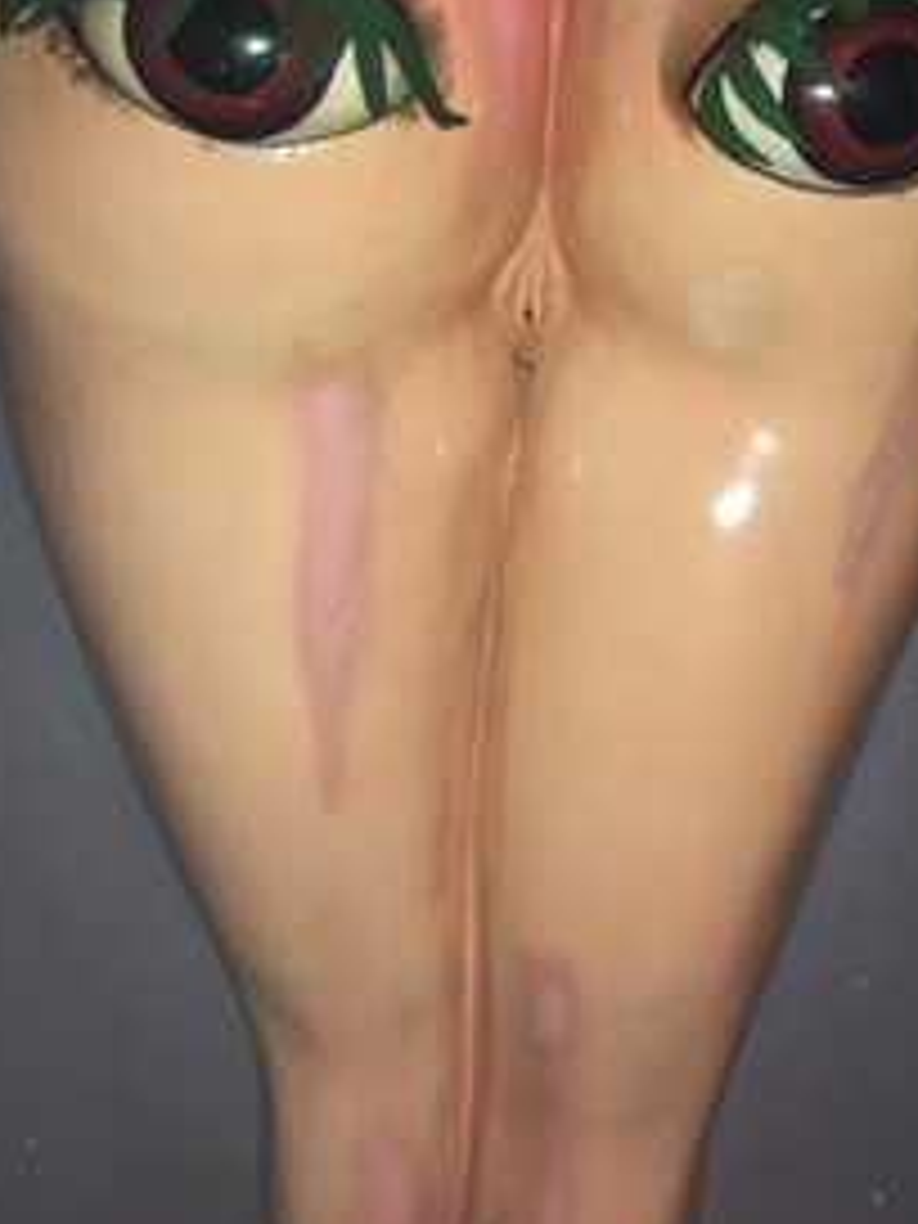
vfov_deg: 44.3
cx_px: 562
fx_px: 1485
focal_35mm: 42
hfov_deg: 34.2
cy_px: 441
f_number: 2.2
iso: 80
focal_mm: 4.15
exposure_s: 1/16
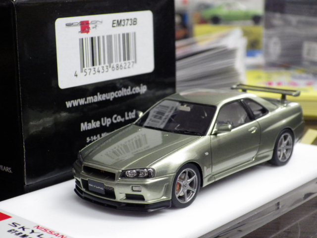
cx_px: 158
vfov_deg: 20.7
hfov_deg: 27.4
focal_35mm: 71
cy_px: 119
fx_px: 650
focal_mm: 12.8
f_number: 4.2
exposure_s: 1/45
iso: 800
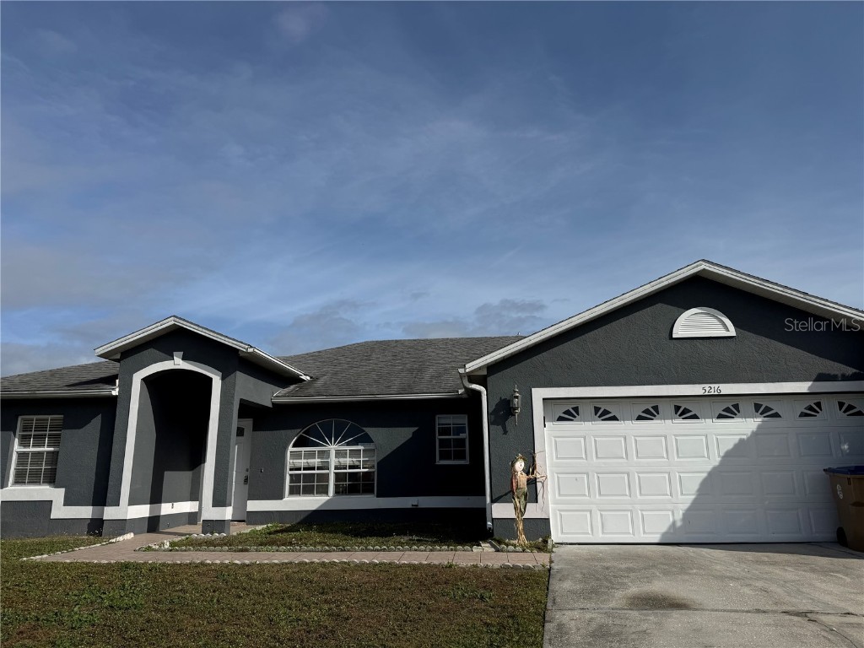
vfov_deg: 56.8
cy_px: 324
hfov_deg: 71.6
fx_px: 599
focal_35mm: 24
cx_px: 432
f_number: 1.78
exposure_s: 1/10417
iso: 80
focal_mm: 6.76
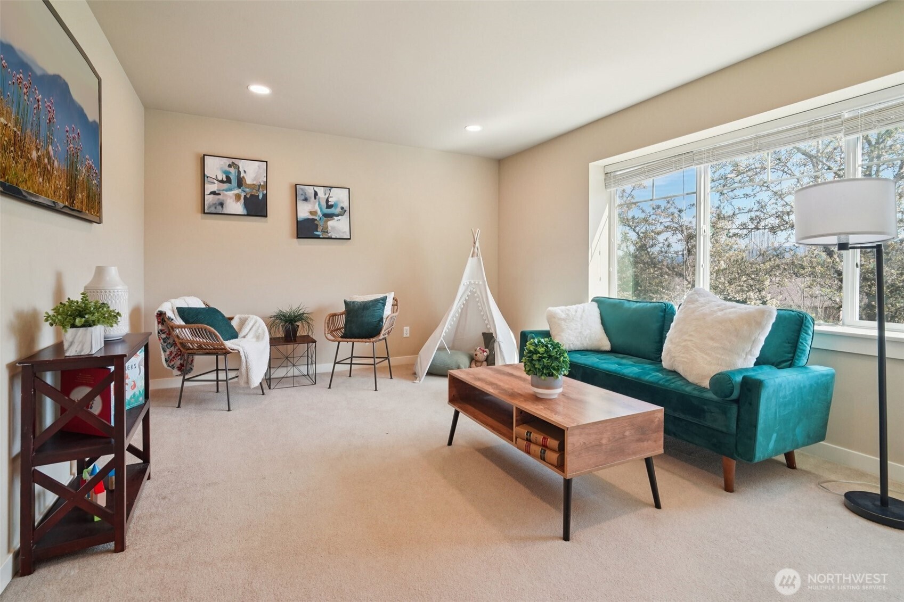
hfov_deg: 96.7
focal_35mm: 16
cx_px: 452
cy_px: 301
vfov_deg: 73.7
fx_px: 402
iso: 1600
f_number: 8
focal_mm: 16
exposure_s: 1/100
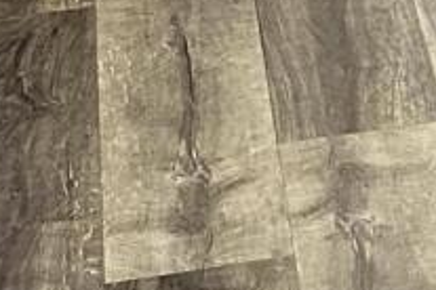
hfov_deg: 7.4
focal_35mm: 241
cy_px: -435
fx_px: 2919
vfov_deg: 5.5
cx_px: 1380
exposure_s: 1/120
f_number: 1.78
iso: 160
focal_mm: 6.86
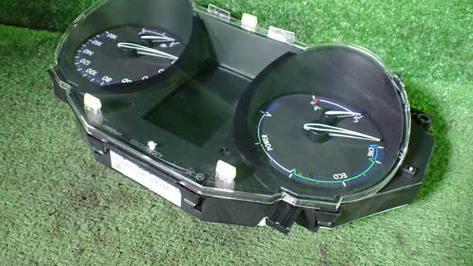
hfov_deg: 59.5
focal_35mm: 33
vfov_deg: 35.5
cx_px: 236
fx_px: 414
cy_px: 105
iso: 1000
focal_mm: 5.4
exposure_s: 1/30
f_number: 2.3
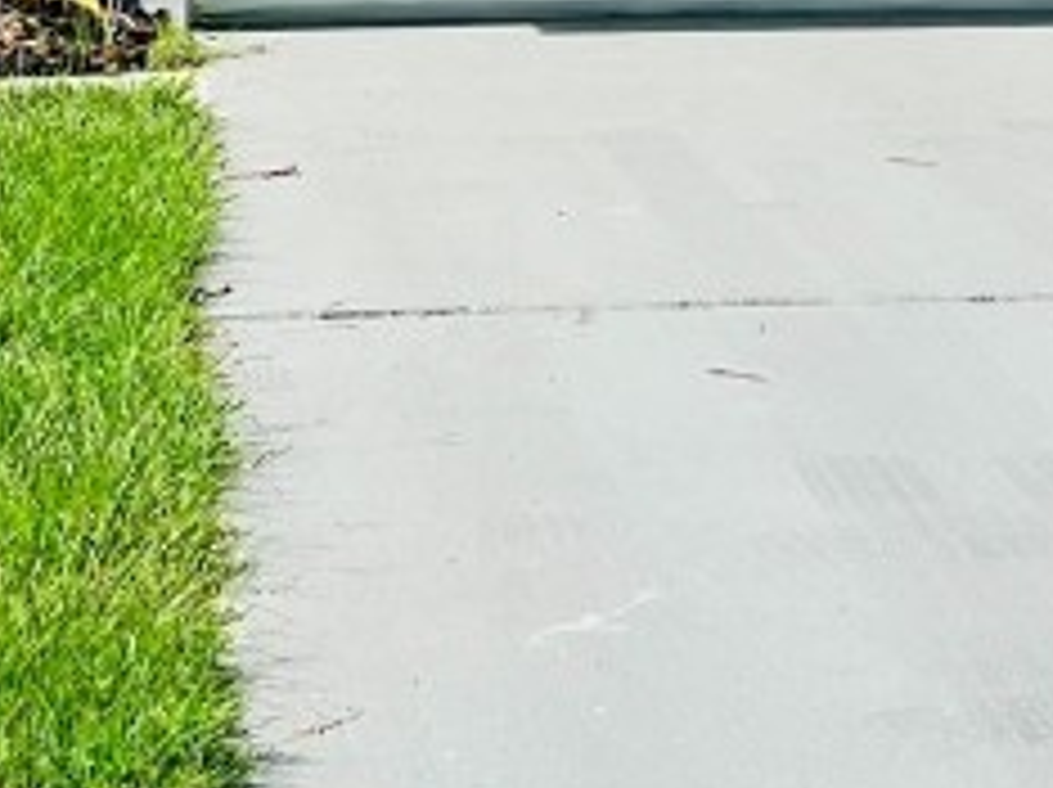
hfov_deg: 17.3
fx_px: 3464
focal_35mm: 114
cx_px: 436
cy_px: -446
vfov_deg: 12.3
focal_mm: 5.7
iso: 50
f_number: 1.5
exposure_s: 1/3356
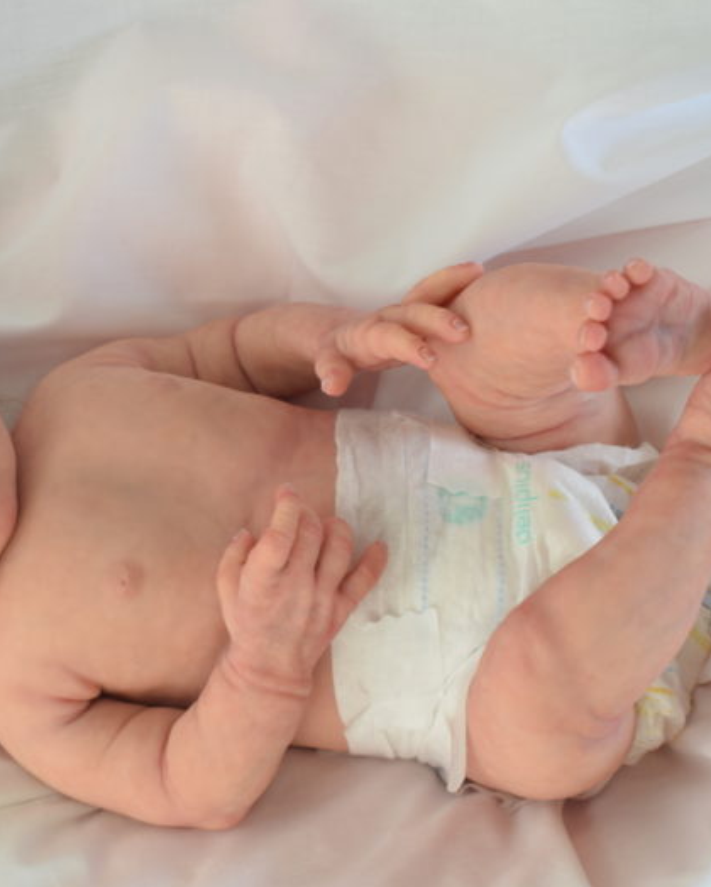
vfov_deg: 26.0
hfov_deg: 21.0
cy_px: 446
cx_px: 266
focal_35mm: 73
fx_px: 1918
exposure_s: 1/40
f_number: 5.6
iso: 100
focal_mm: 34
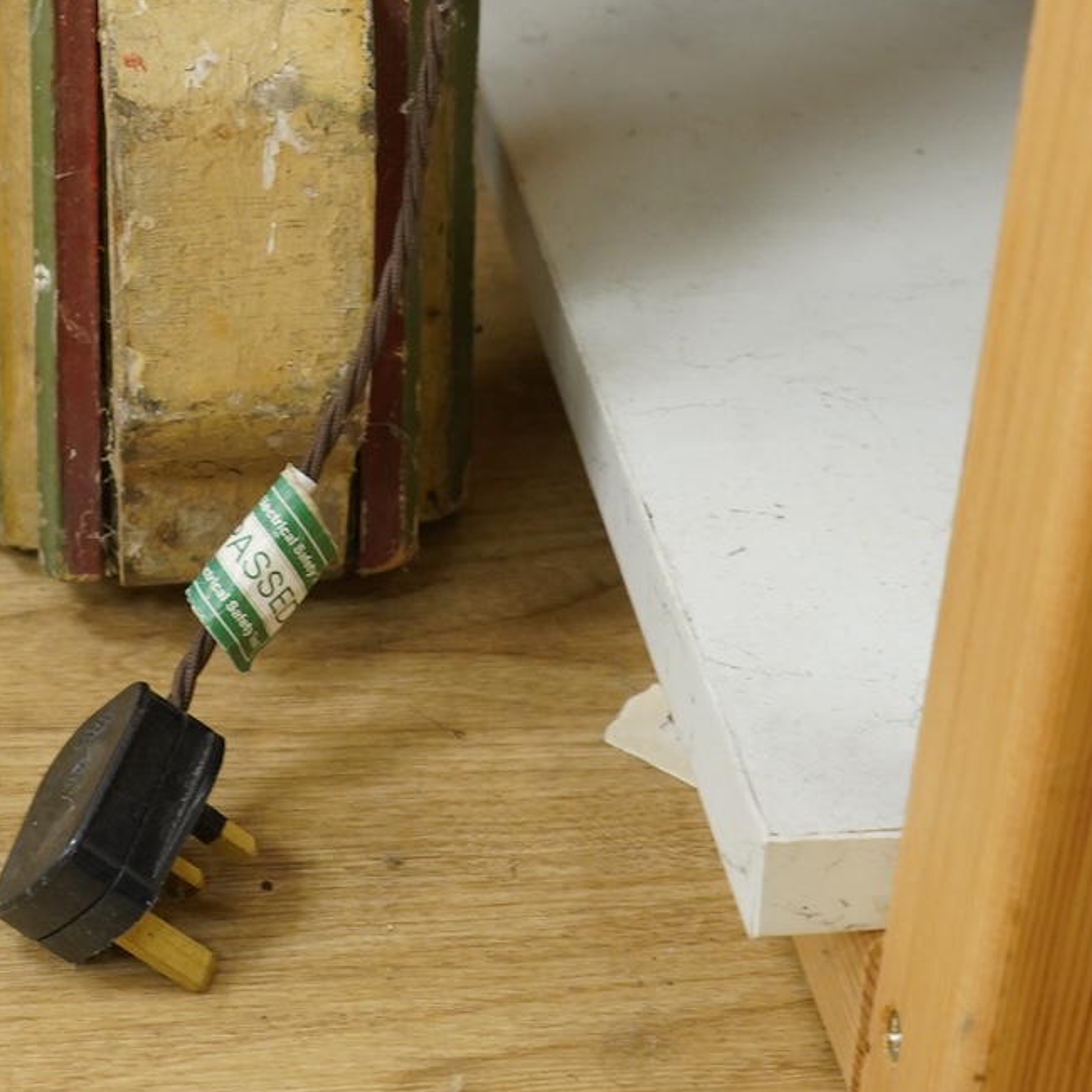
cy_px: 188
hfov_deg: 27.0
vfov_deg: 26.7
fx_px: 2248
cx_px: 299
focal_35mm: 63
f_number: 6.3
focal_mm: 28
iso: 2500
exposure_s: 1/80
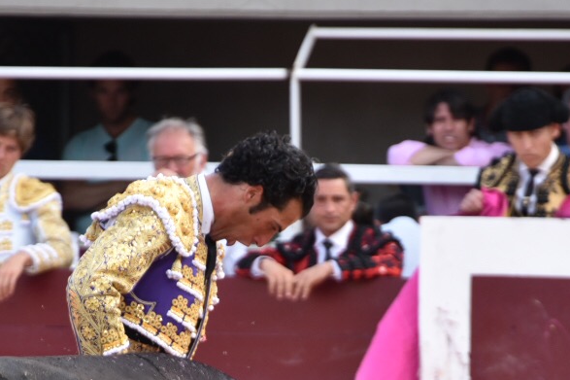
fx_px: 10921
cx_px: 304
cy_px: 487
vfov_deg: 2.0
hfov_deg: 3.0
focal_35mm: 690
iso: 800
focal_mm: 250
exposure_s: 1/500
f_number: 5.6
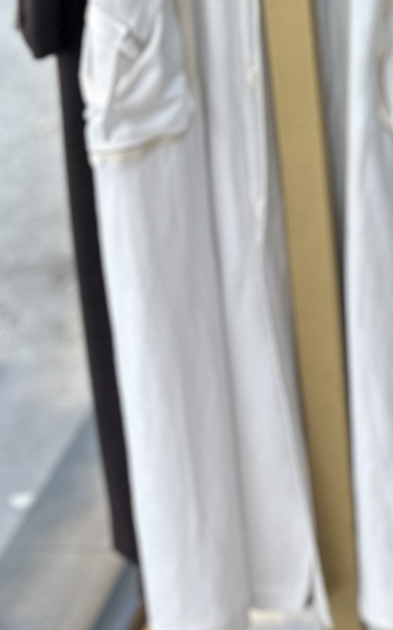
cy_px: 213
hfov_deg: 11.1
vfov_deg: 19.1
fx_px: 1869
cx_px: 730
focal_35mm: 109
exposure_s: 1/100
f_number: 1.5
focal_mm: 5.7
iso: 80
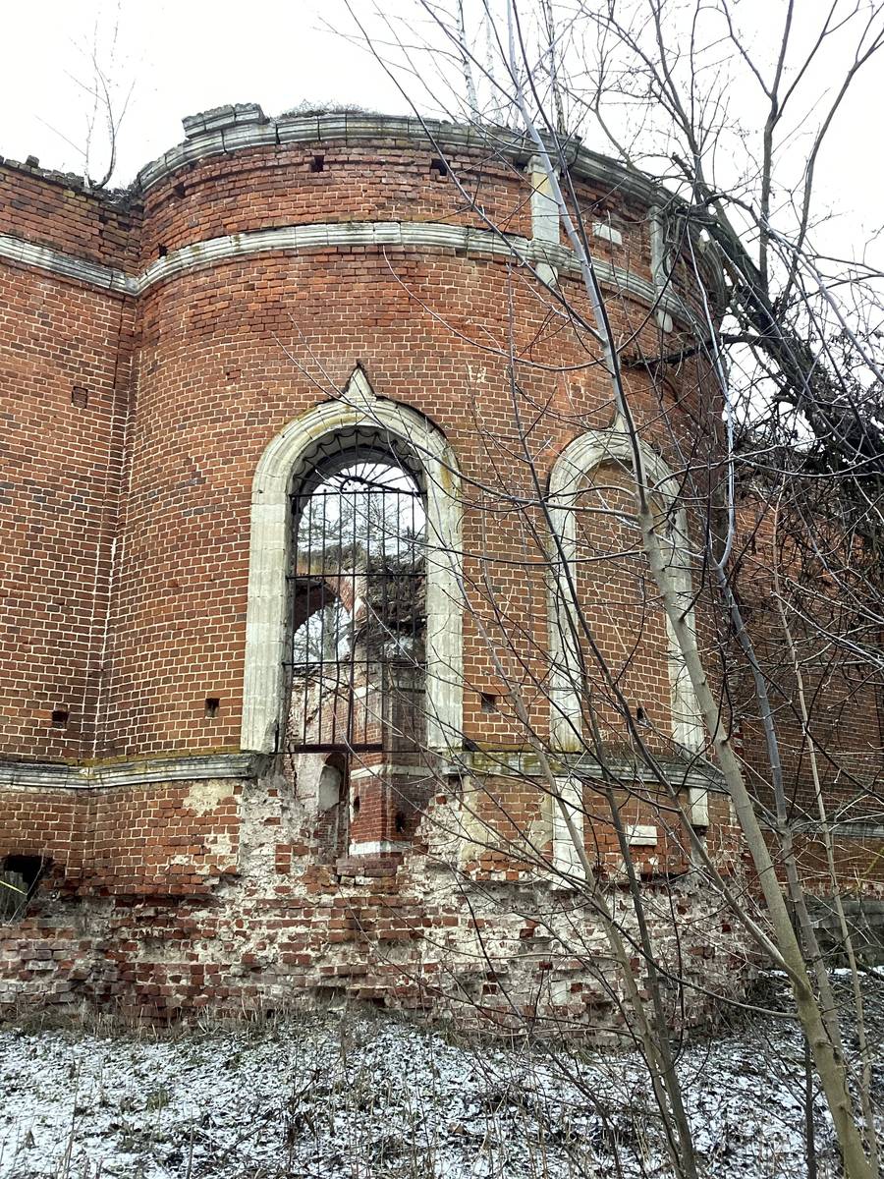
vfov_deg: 58.4
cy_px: 590
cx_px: 442
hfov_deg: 45.4
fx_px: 1056
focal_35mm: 31
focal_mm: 3.3
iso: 100
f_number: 2.4
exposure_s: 1/60
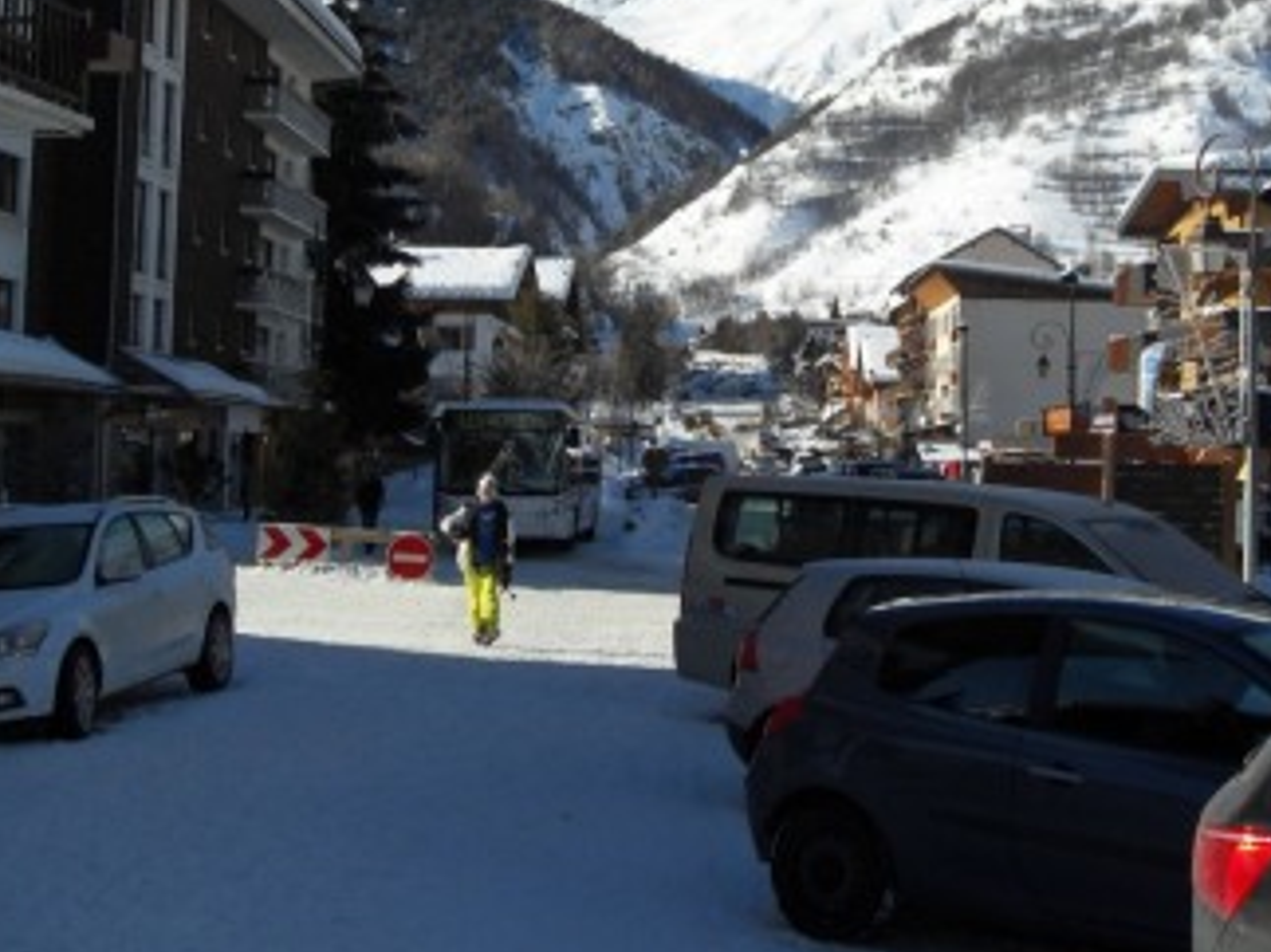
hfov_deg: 36.7
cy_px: 307
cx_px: 771
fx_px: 1909
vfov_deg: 27.8
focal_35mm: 52
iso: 80
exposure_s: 1/250
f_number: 8.2
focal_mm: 6.3
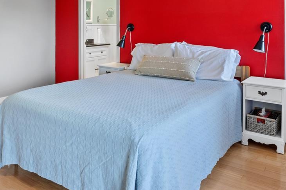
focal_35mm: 35
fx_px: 278
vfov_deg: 36.3
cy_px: 32
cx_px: 125
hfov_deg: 54.3
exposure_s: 1/8
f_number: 4.5
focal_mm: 16
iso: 400
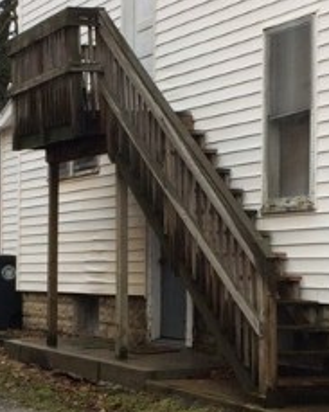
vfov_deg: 20.1
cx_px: 165
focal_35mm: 95
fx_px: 1157
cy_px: 277
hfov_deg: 16.2
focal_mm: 4.15
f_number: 2.2
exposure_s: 1/120
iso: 40
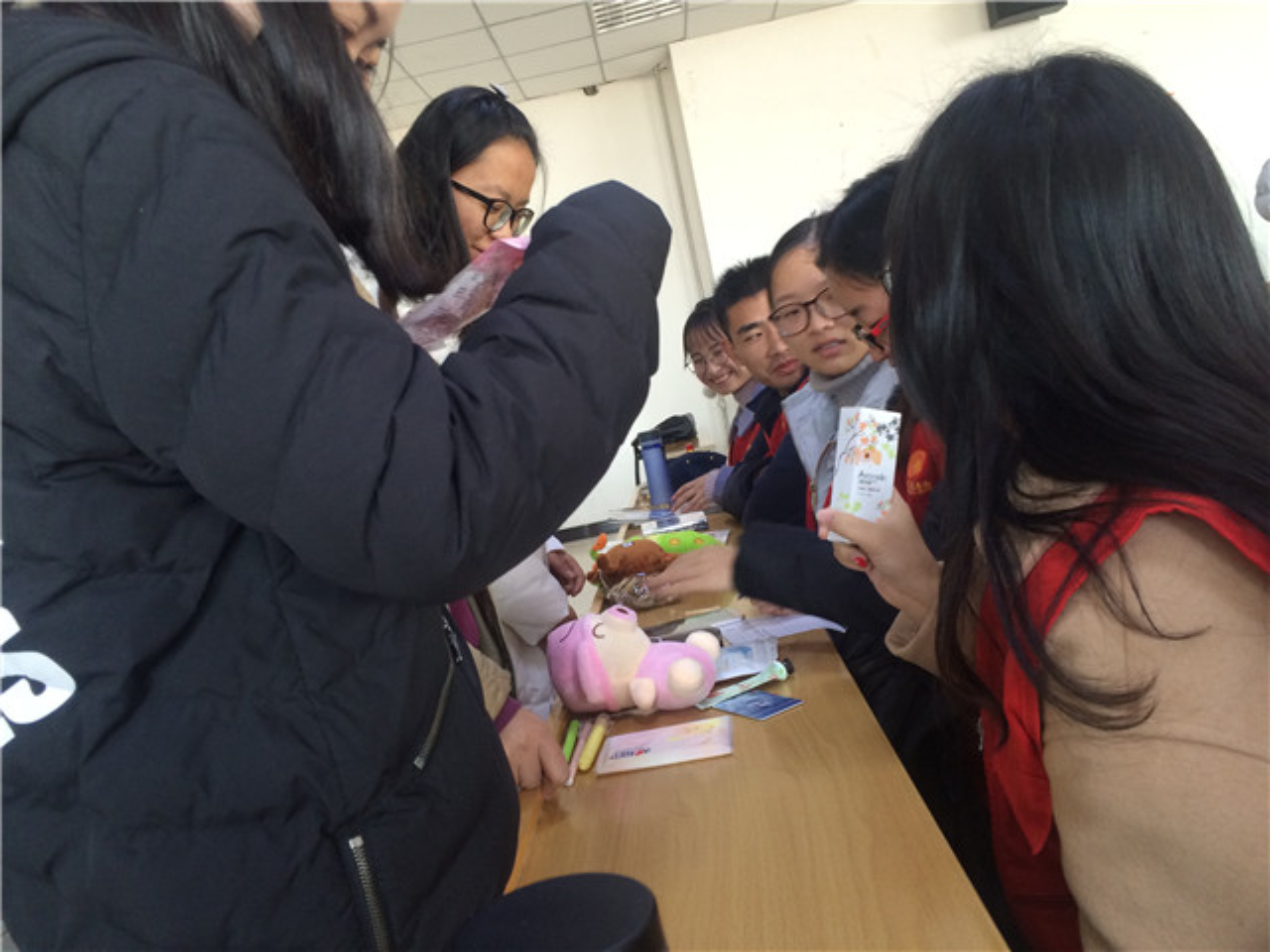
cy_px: 476
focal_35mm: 29
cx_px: 635
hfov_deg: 61.7
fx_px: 1064
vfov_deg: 48.2
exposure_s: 1/33
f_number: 2.2
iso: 125
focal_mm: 4.15
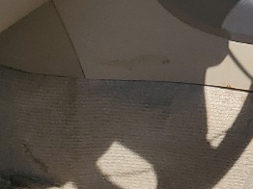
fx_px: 1161
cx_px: 487
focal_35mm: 159
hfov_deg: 11.4
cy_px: -20
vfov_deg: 9.2
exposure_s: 1/2000
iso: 50
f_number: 1.5
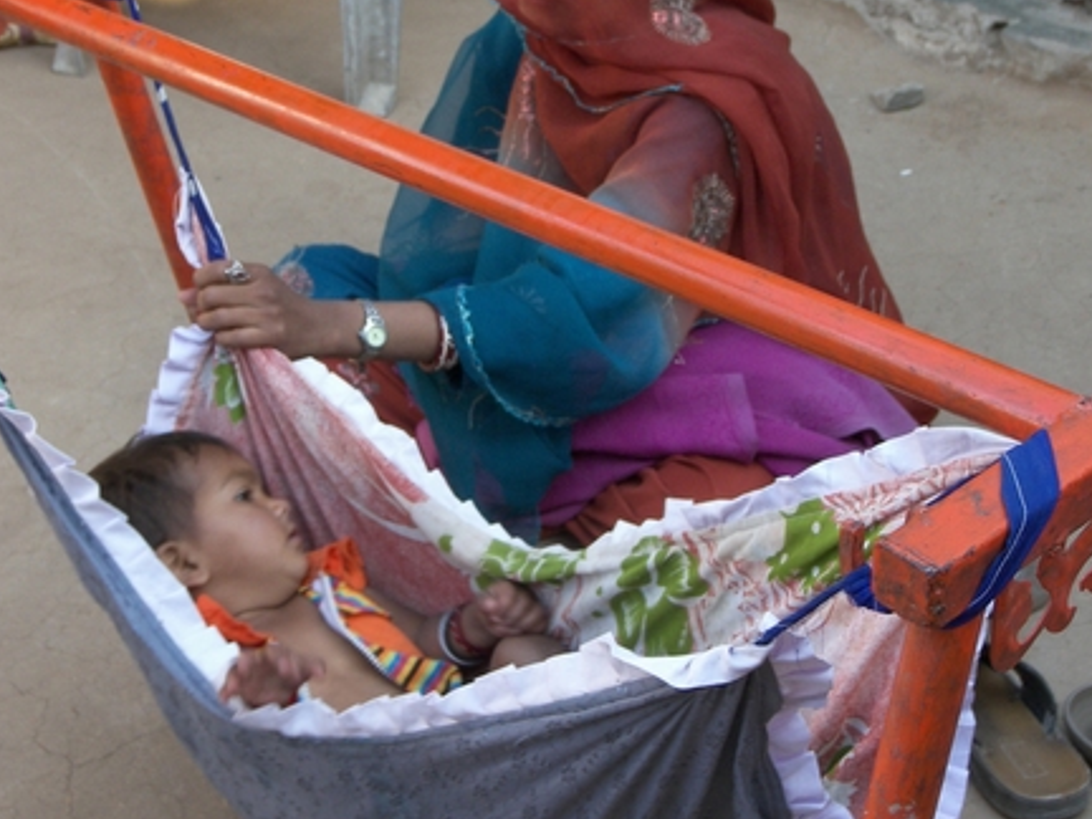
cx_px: 460
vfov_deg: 19.6
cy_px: 336
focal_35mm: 75
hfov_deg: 26.0
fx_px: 2366
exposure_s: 1/80
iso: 100
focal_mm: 11.3
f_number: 3.6
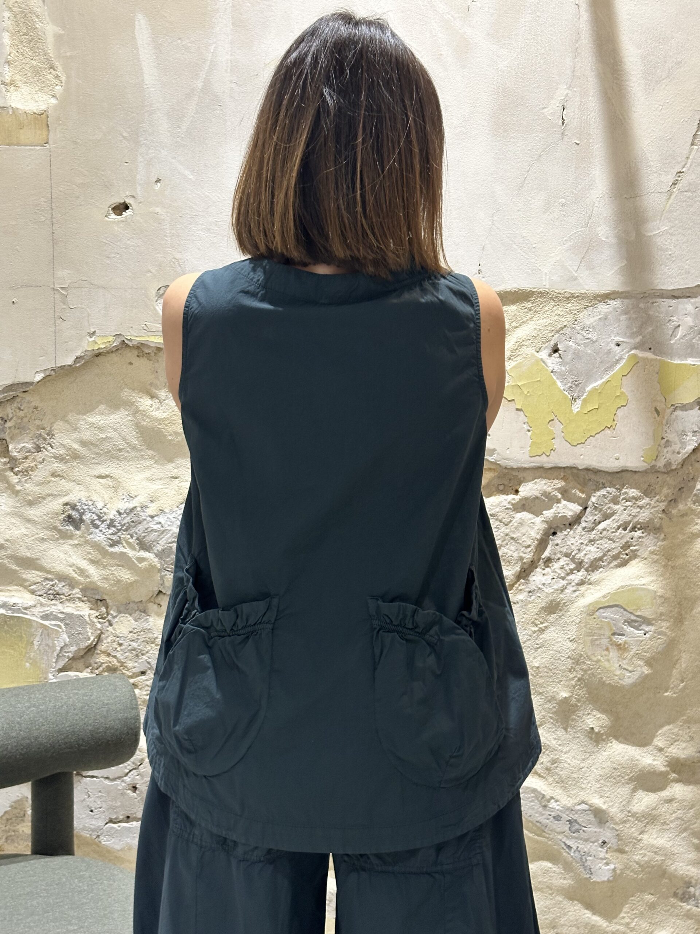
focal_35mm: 48
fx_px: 1294
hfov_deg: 30.3
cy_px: 467
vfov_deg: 39.7
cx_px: 350
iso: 250
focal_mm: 6.86
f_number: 1.78
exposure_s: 1/50
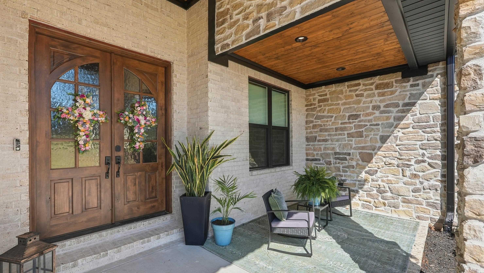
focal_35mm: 17
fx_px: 218
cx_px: 240
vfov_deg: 63.9
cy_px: 146
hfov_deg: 95.9
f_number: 9
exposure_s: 1/1600
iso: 640
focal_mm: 16
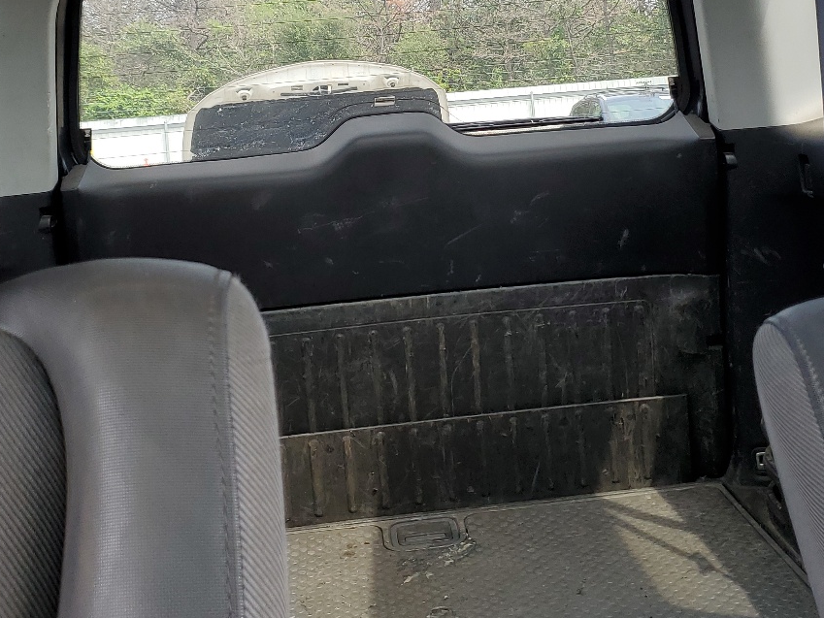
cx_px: 451
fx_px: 1167
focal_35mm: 49
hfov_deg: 38.9
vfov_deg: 28.9
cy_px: 108
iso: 50
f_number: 1.5
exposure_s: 1/250
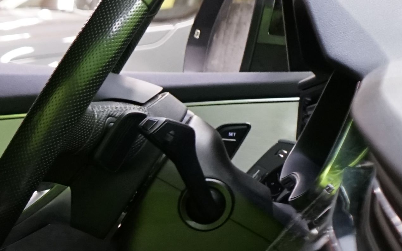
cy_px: 444
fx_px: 1632
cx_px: -422
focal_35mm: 149
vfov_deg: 8.5
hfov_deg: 12.3
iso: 2000
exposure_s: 1/25
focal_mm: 31
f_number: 5
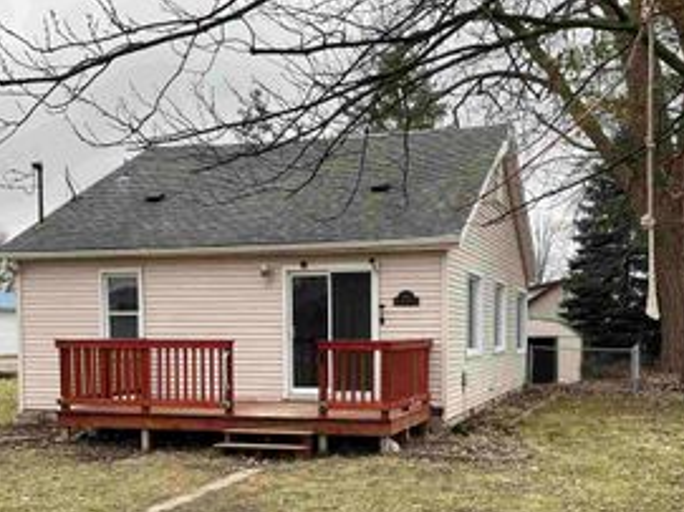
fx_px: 948
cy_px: 382
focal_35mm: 48
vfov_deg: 29.8
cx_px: 343
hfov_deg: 39.7
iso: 50
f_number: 1.6
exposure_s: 1/499
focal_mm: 5.1
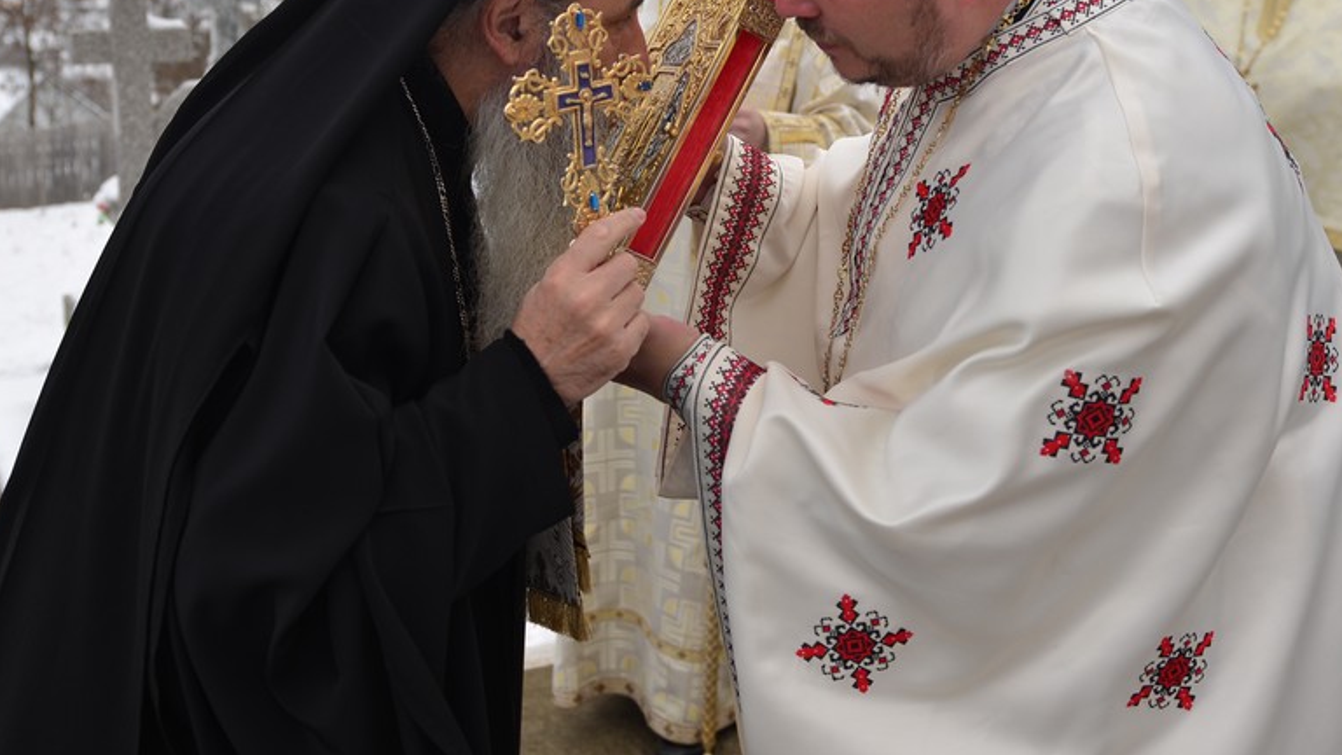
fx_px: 1672
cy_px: 168
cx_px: 591
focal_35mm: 47
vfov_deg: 25.1
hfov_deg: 43.6
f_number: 2.8
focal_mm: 24
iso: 100
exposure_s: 1/250
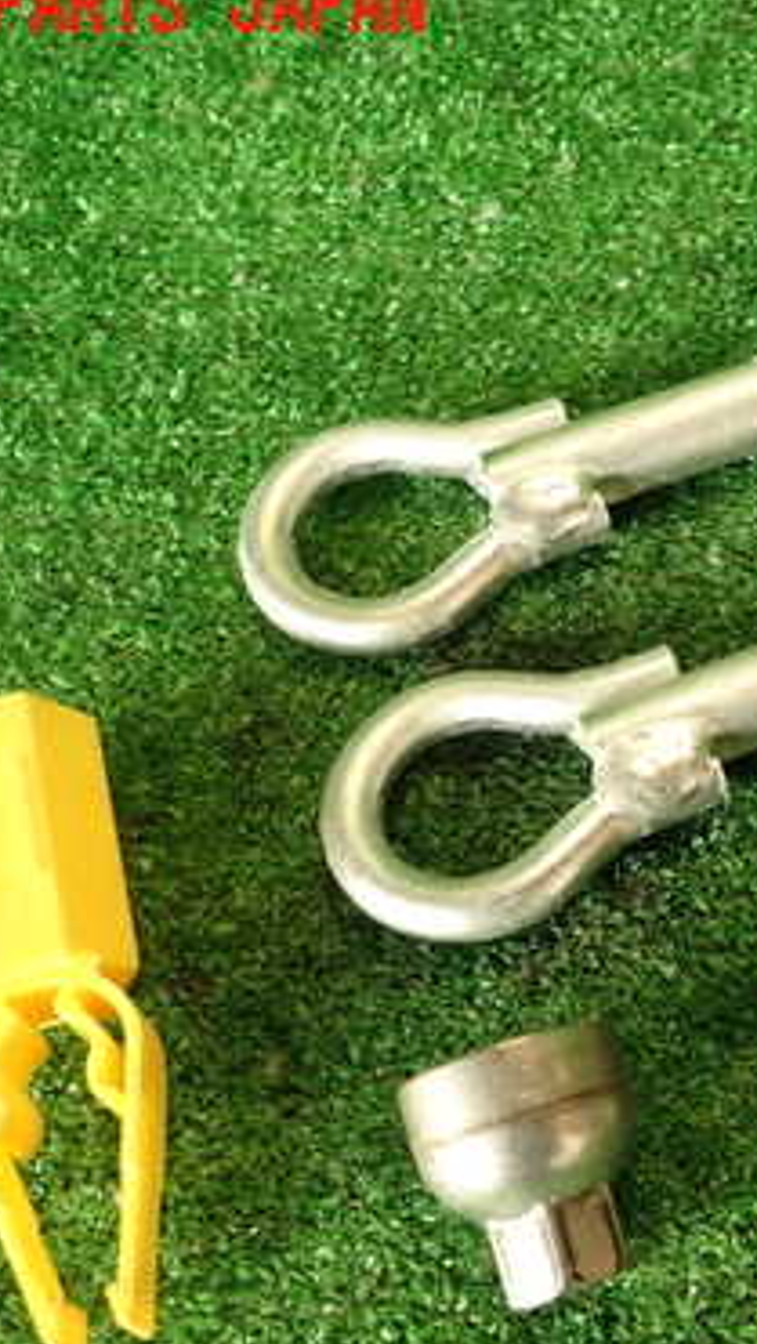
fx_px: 1568
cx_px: 855
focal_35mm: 44
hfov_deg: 25.0
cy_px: 779
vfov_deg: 46.2
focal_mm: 4.5
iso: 200
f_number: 2
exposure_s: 1/60
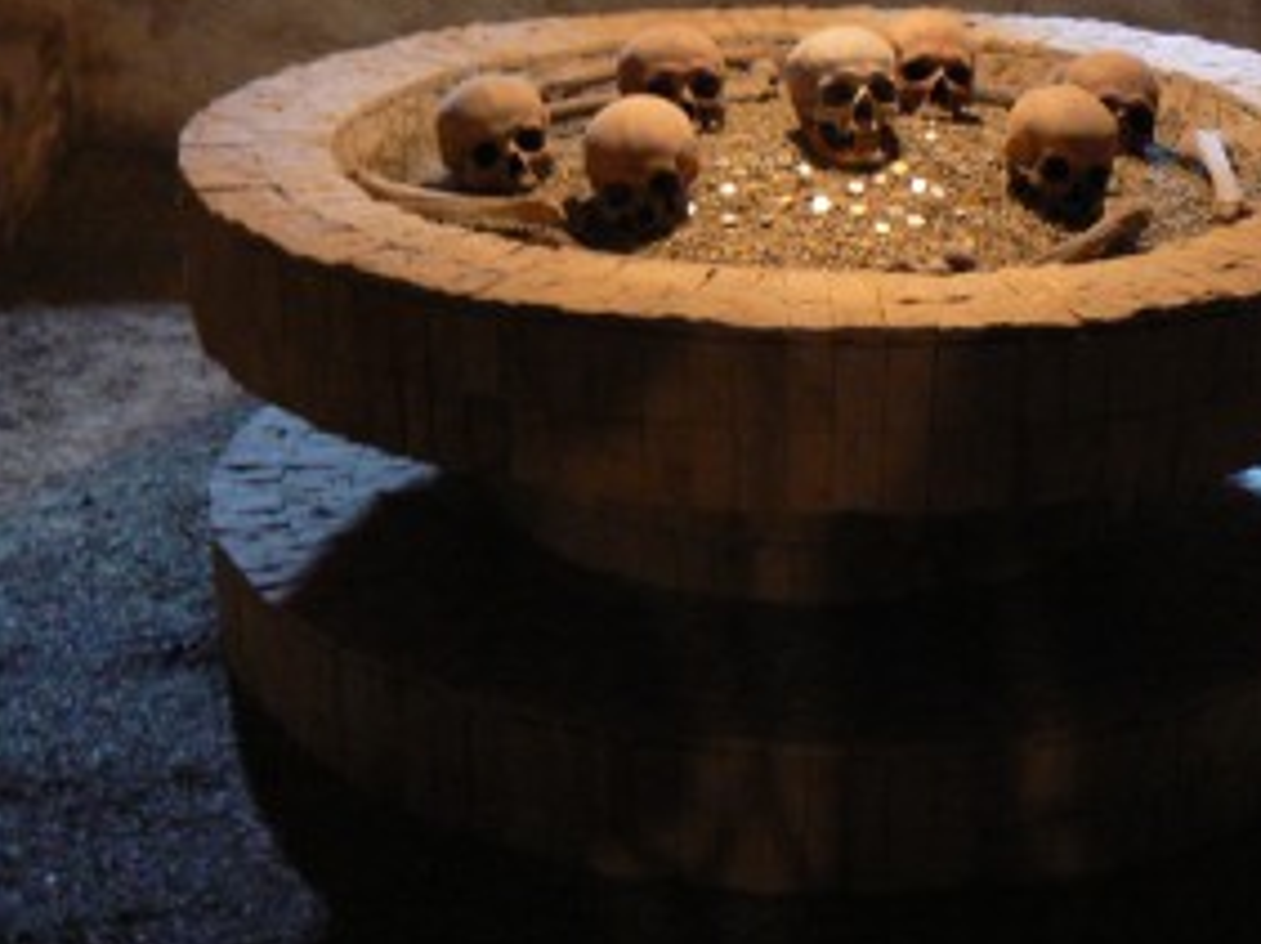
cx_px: 818
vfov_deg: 20.7
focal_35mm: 71
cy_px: 497
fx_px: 2584
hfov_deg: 27.3
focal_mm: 8.3
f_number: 2.8
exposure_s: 1
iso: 200
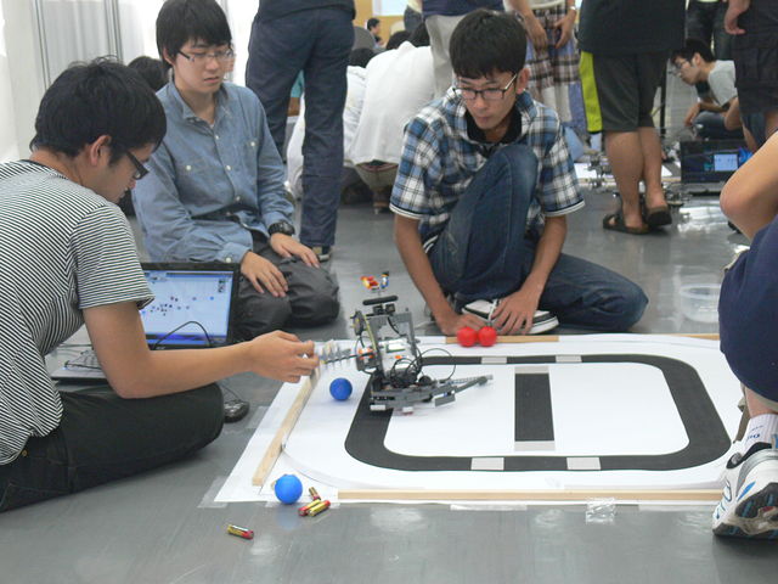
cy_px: 292
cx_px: 389
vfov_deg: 27.5
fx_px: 1191
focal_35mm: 53
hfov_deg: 36.2
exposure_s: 1/30
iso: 200
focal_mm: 11.1
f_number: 3.2
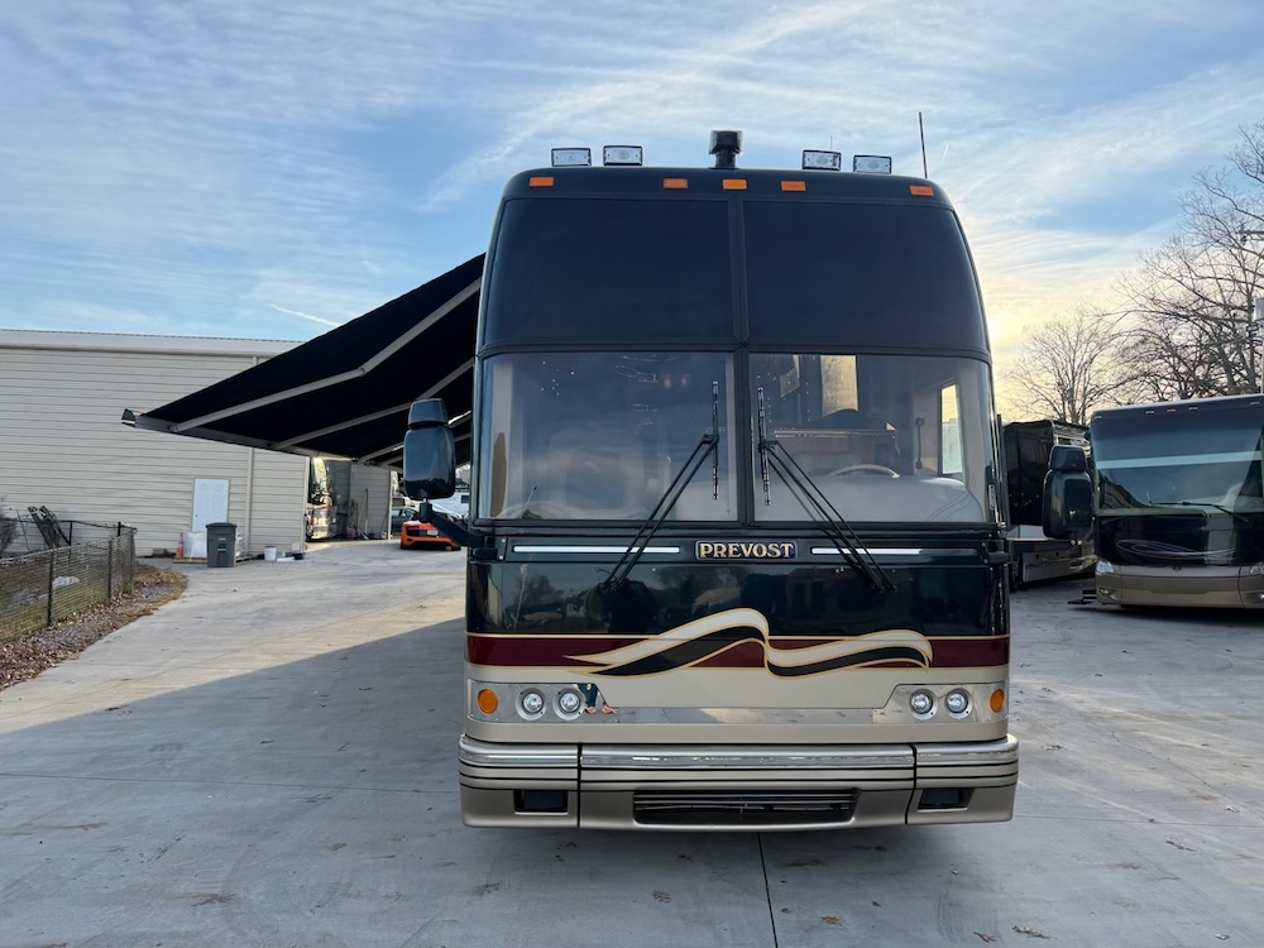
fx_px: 876
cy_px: 474
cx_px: 632
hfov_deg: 71.6
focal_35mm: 24
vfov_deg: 56.8
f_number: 1.78
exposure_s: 1/1855
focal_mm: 6.76
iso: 100
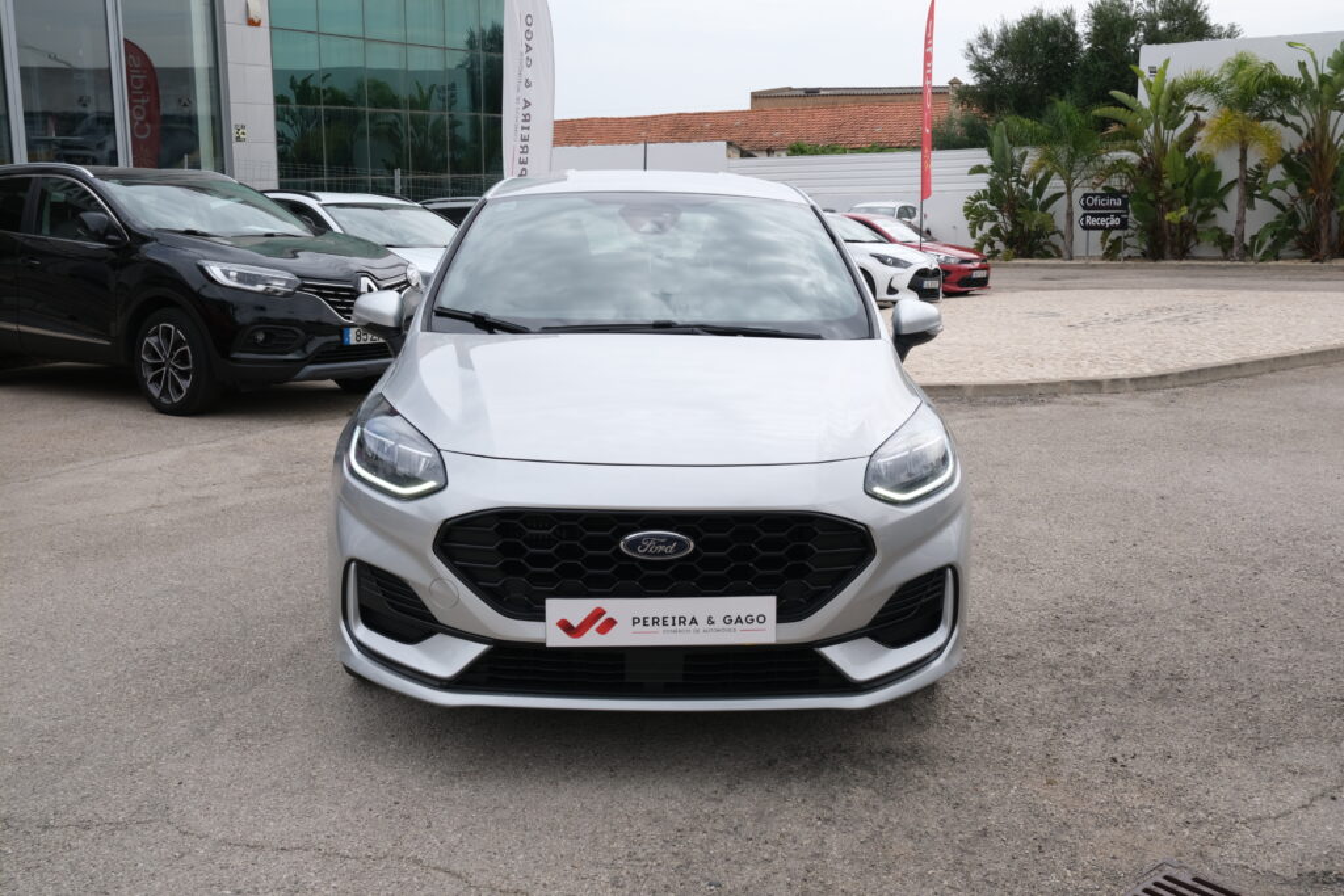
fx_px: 1344
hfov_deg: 53.1
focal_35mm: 36
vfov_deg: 36.9
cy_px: 448
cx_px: 672
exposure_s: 1/200
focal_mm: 24.2
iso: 160
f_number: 8
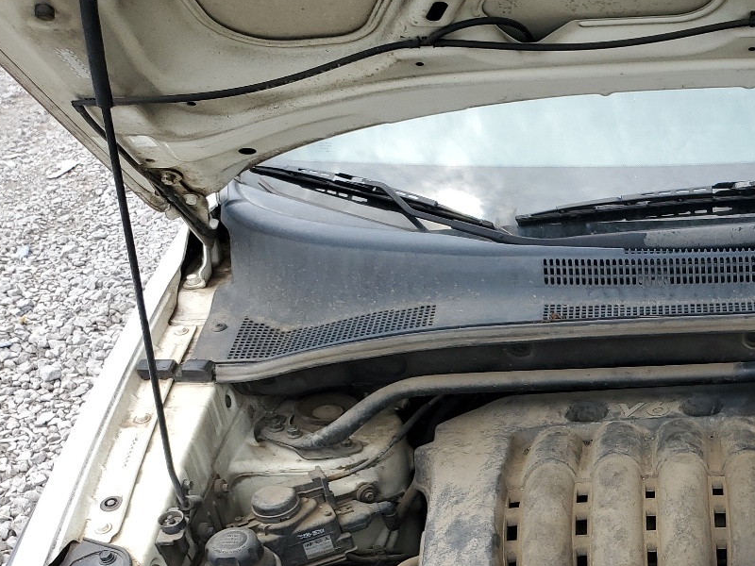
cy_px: 560
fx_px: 1134
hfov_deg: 34.2
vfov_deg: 26.6
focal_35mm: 52
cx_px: 718
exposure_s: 1/1250
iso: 50
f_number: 1.5
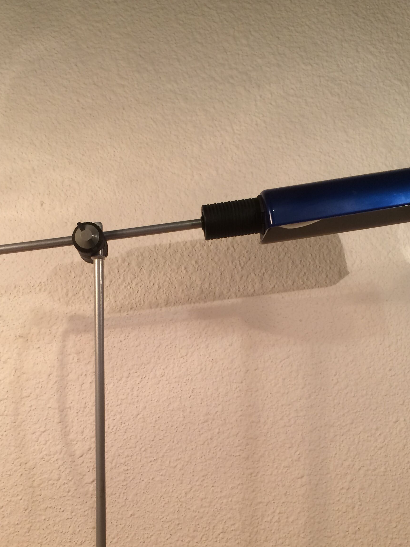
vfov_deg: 45.0
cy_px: 371
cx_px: 170
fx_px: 647
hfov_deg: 35.1
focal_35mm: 41
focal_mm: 4.15
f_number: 2.2
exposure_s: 1/33
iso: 50
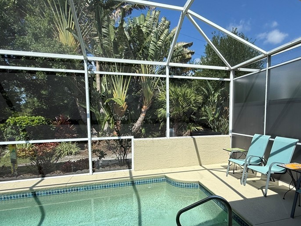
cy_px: 132
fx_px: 183
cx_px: 175
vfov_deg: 63.0
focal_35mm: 21
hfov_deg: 78.4
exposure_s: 1/644
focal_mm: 2.22
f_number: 2.2
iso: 50
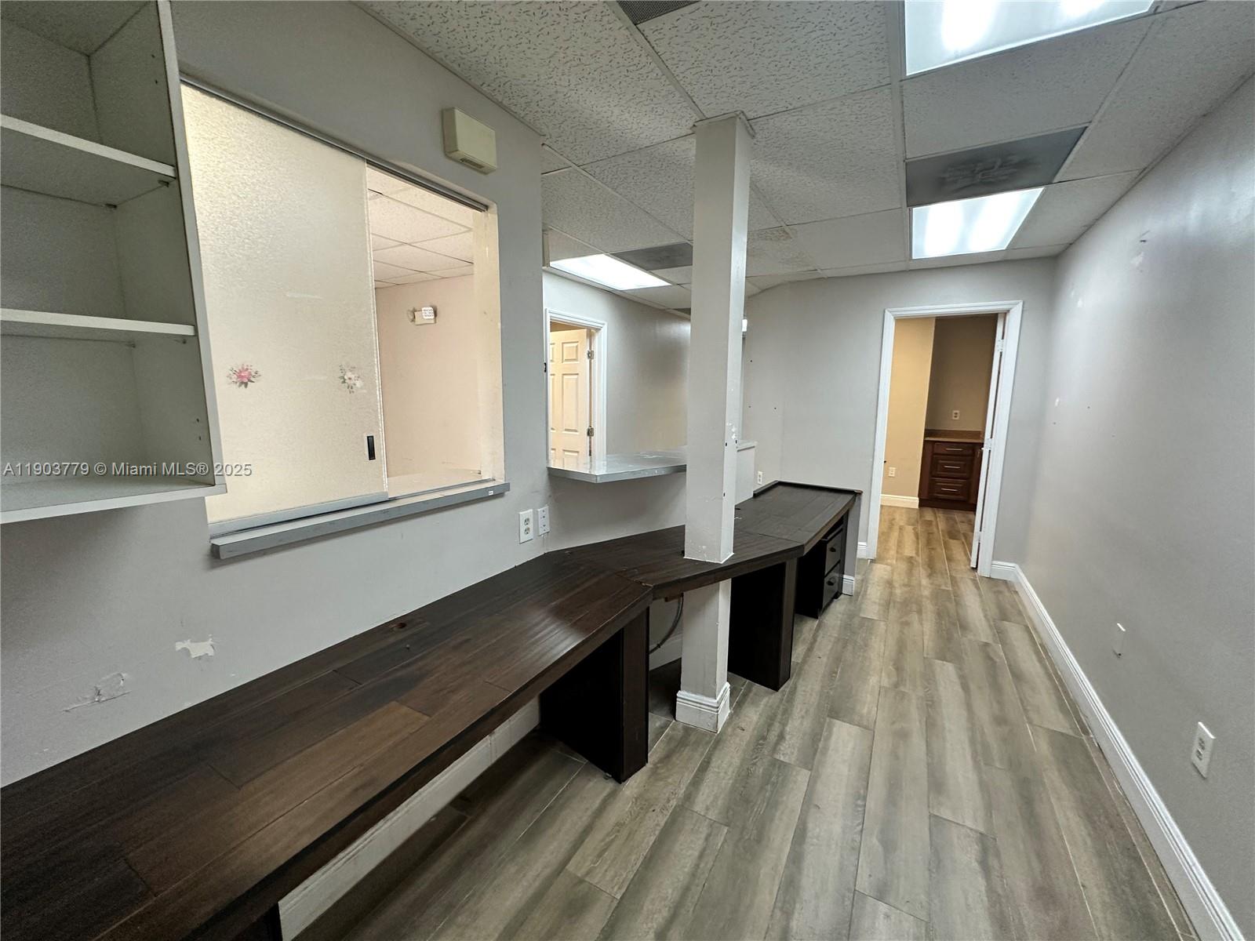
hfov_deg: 102.1
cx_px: 628
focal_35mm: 14
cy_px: 470
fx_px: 508
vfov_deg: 85.7
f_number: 2.2
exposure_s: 1/120
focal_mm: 2.22
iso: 200
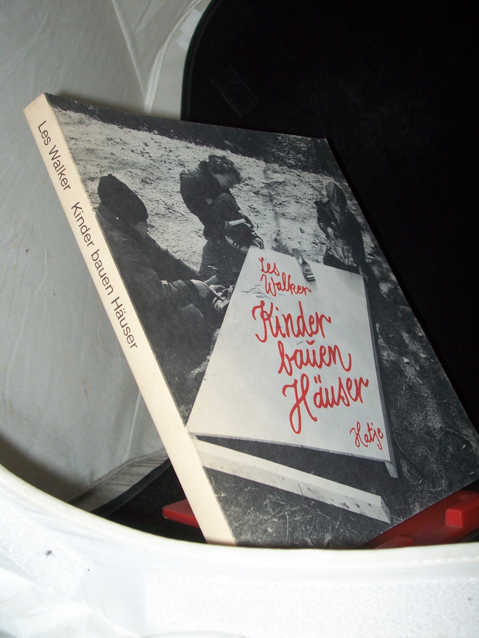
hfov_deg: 34.3
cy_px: 319
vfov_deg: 44.8
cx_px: 240
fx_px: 775
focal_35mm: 42
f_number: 2.8
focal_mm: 7
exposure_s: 1/60
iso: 80
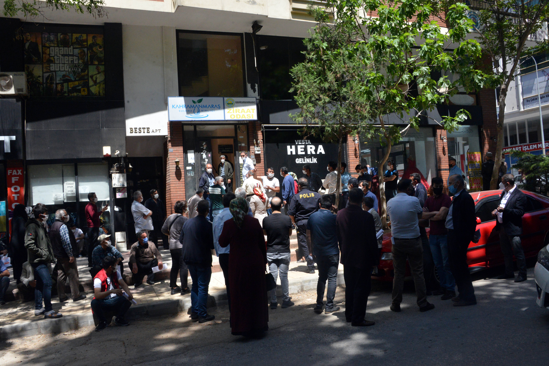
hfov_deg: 58.7
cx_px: 274
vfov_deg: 41.1
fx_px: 488
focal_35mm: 32
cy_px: 183
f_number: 16
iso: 3200
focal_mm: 32
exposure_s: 1/1000
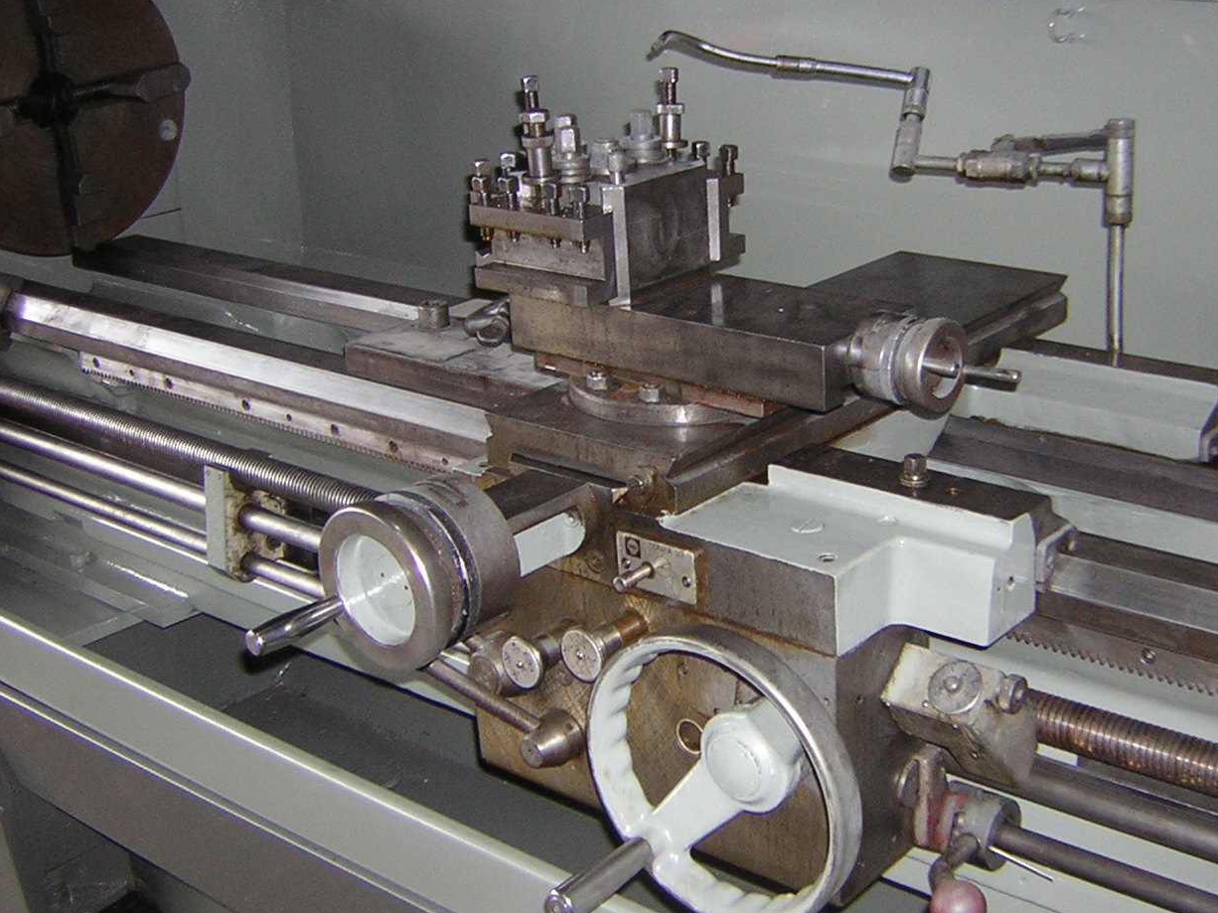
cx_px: 793
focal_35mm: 47
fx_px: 1653
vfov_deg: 30.8
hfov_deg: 40.0
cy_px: 407
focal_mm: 4.7
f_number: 2.6
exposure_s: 1/60.1
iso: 76
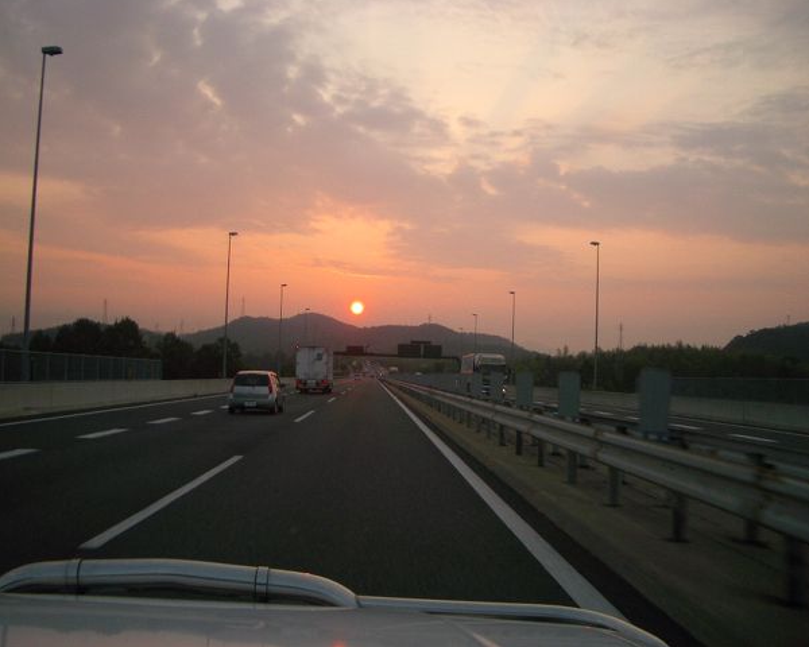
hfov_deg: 49.0
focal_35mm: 37
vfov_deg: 40.1
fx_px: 886
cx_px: 372
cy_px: 320
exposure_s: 1/200
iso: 50
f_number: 2.6
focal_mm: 5.8
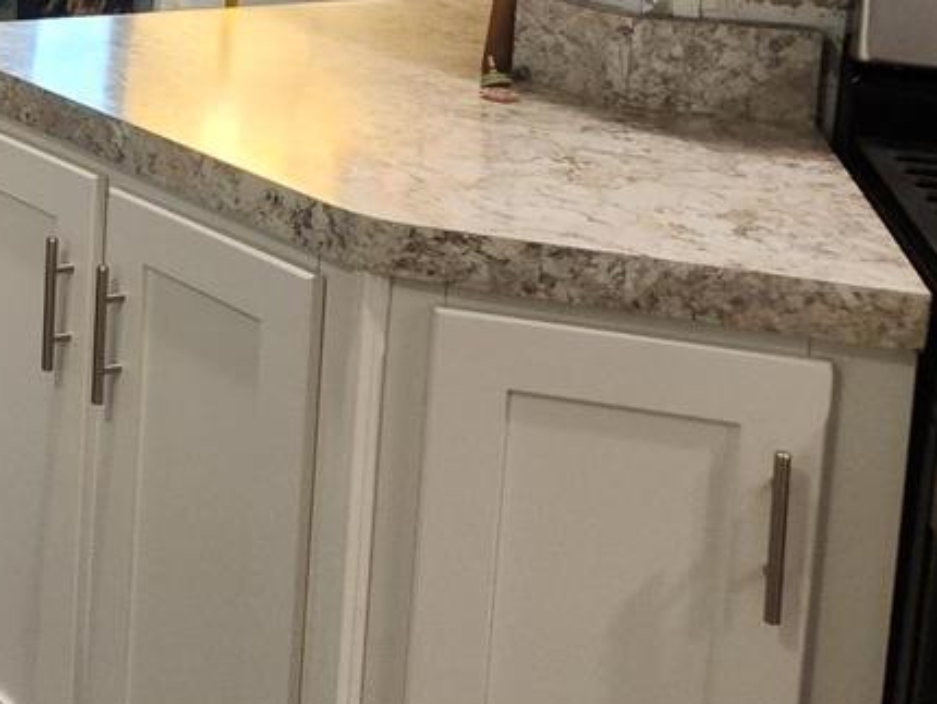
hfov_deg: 22.0
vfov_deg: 18.2
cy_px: -148
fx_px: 2085
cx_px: -375
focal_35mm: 77
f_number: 1.8
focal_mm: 5.4
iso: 320
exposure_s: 1/120
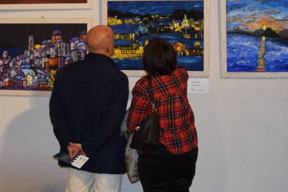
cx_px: 141
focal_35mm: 86
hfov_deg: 23.6
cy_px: 48
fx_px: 688
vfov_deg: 15.8
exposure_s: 1/80
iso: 800
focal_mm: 28
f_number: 4.2
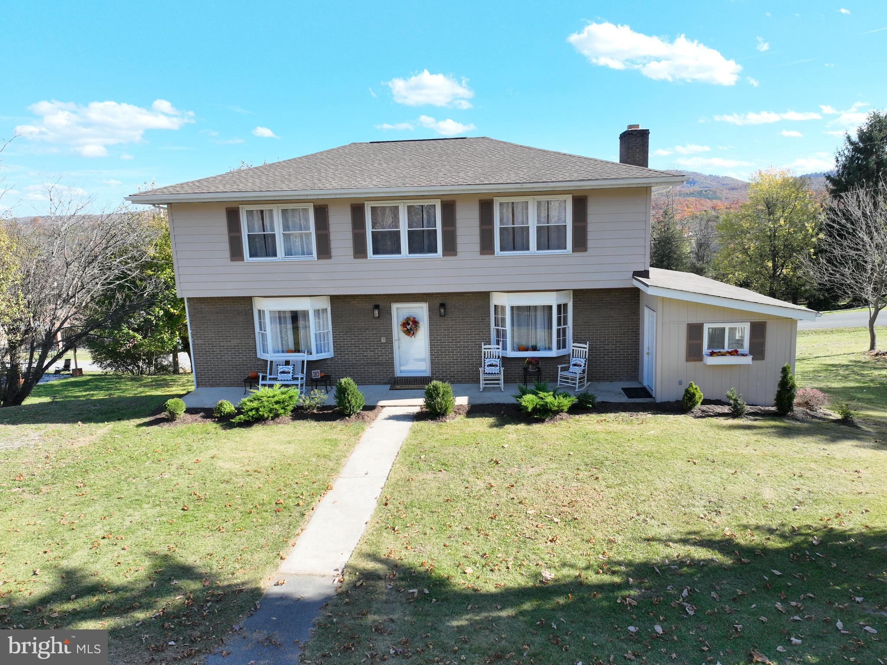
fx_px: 615
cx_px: 444
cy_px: 332
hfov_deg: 71.6
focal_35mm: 24
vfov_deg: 56.8
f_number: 2.8
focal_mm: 12.29
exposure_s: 1/1250
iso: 350
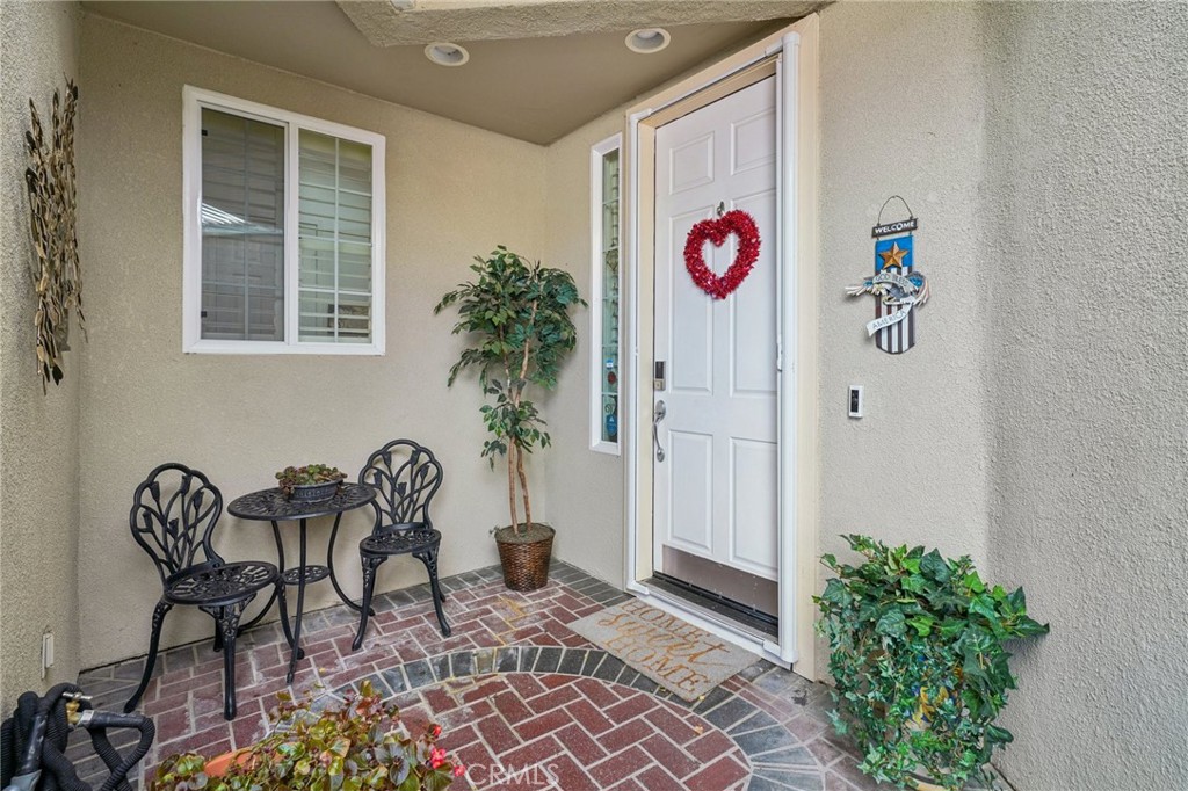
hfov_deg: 96.8
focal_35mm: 16
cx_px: 594
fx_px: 528
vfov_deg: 73.7
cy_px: 396
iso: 250
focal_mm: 16
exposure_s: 1/30
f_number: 8
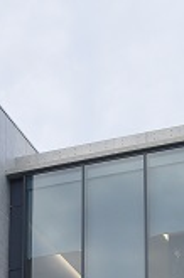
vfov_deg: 14.3
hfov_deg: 10.4
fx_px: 995
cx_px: -34
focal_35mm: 129
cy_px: 478
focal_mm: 22
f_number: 5.6
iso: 200
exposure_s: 1/320
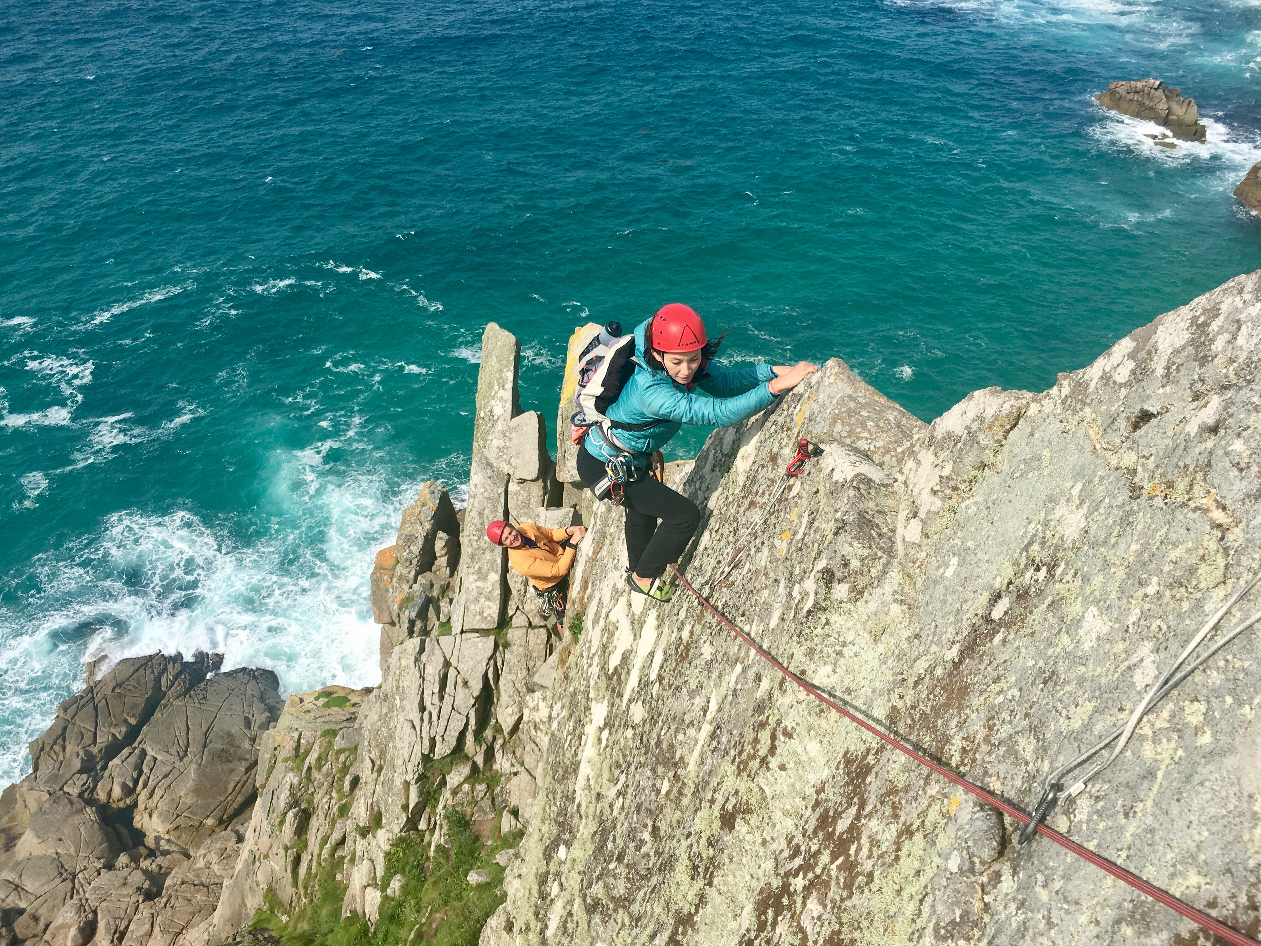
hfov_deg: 61.7
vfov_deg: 48.2
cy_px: 473
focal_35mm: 29
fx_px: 1056
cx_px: 630
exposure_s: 1/1637
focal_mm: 4.15
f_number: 2.2
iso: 25
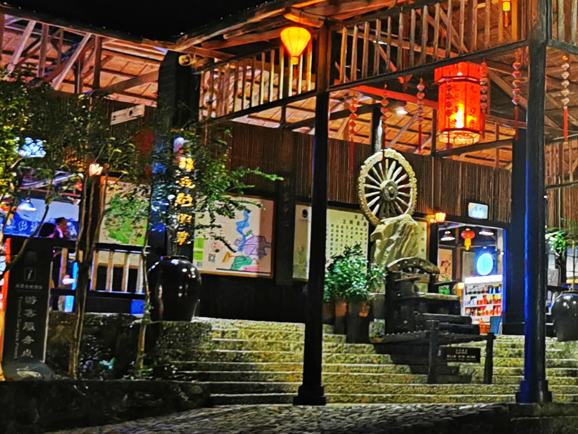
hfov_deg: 23.1
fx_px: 1369
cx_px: 543
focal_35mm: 82
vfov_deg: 17.9
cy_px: 92
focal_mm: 5.58
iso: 320
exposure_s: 5
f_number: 1.8
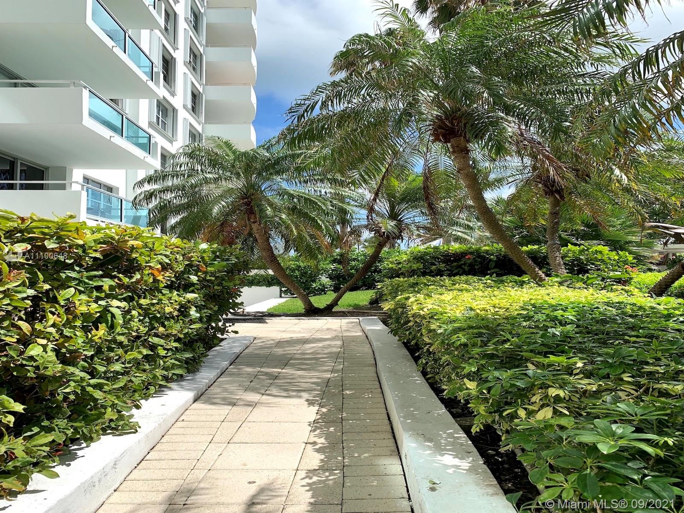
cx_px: 342
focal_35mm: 26
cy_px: 256
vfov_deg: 53.1
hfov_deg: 67.3
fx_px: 514
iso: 25
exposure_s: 1/2421
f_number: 1.8
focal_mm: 4.25
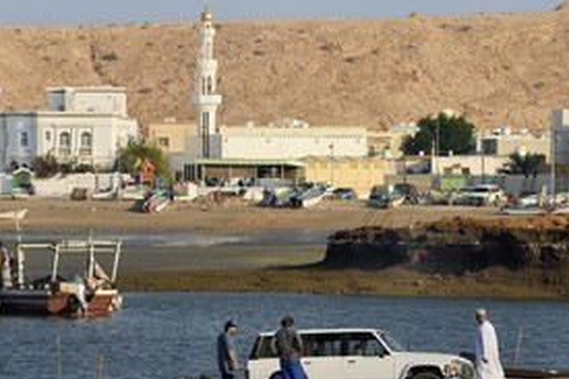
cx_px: 200
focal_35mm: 260
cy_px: 203
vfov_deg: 5.3
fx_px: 4107
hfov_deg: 7.9
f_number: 10
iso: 200
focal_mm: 170
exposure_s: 1/400
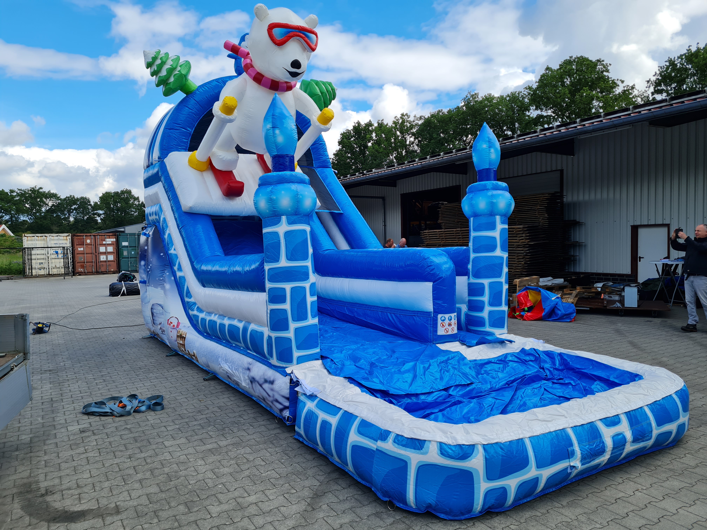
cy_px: 265
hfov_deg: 67.3
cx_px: 354
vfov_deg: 53.1
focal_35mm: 26
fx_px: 531
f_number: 1.8
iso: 50
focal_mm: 5.4
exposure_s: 1/1800
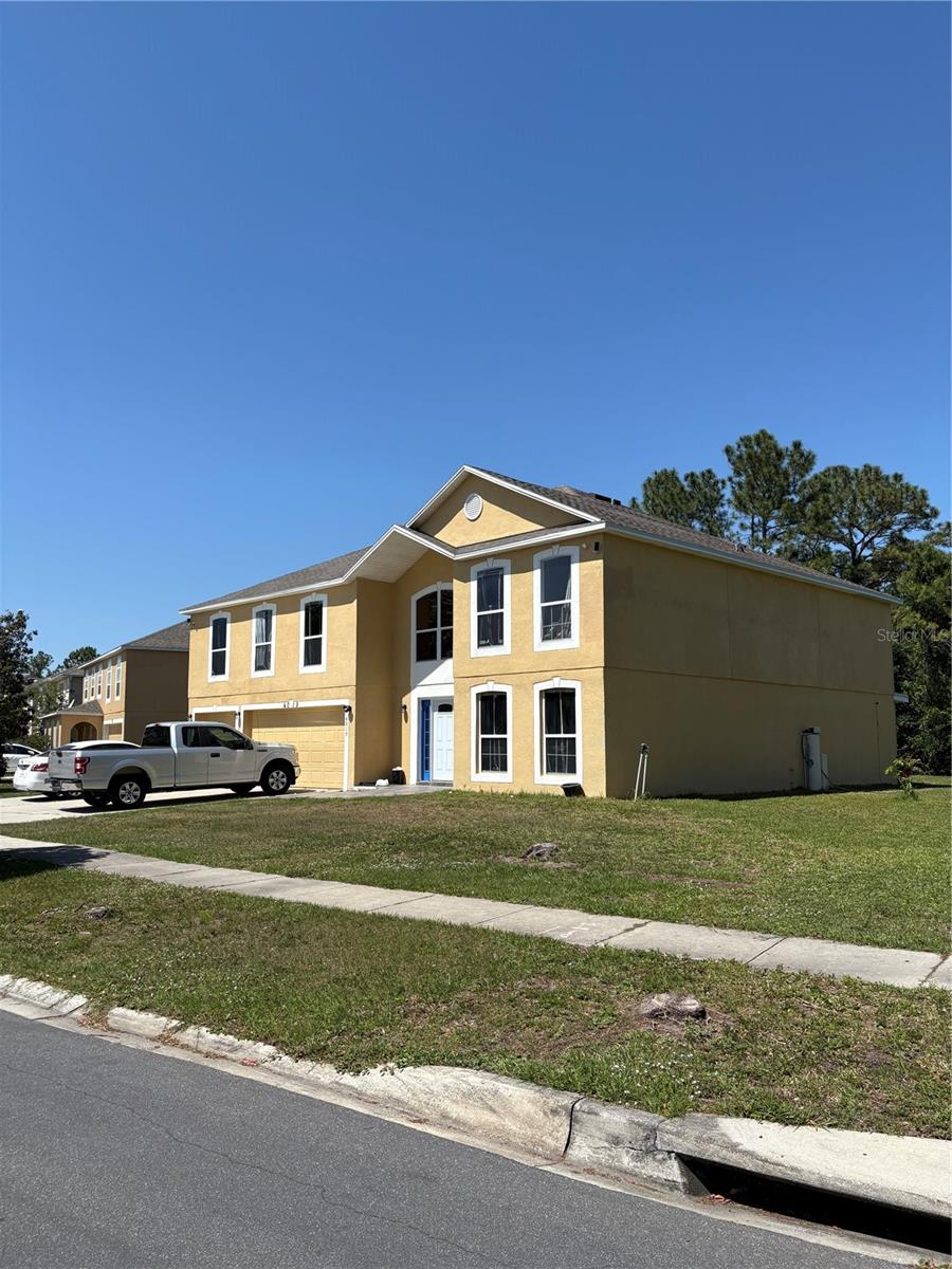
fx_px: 953
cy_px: 634
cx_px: 476
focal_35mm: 26
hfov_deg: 53.1
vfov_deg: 67.3
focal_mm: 5.96
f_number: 1.6
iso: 50
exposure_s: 1/4065
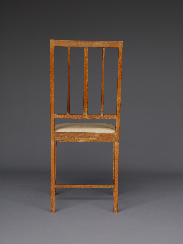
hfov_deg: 21.0
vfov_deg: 27.8
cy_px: 122
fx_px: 493
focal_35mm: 70
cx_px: 92
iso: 100
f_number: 5.5
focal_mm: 35
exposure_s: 1/100
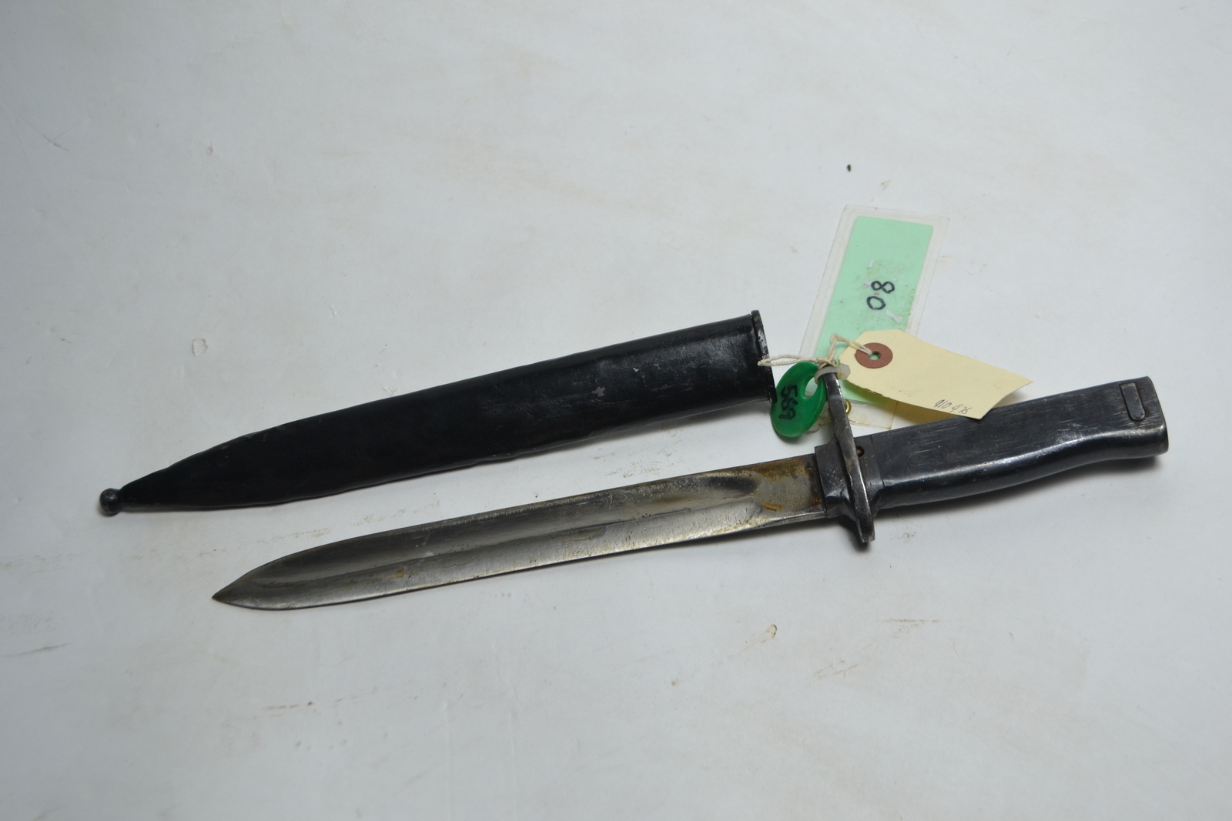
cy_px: 410
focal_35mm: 48
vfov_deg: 28.1
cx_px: 616
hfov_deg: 41.1
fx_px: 1643
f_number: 4.8
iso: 400
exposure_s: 1/20
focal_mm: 32
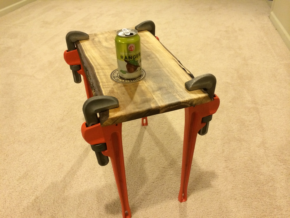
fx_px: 251
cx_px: 145
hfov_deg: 60.0
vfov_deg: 46.8
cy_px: 109
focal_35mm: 30
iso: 320
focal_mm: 4.12
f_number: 2.2
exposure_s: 1/17
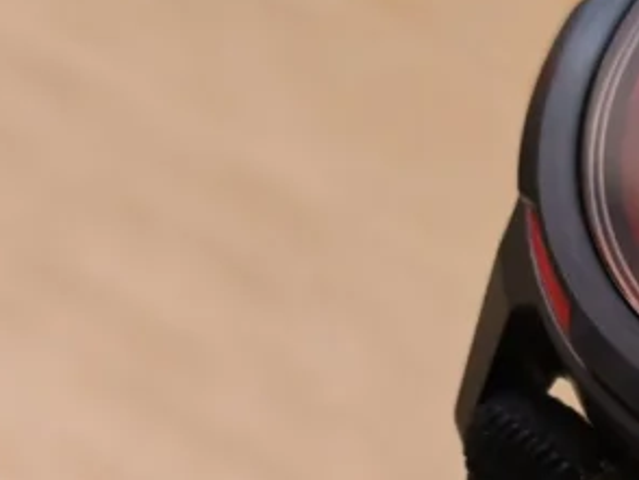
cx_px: 1050
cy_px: 667
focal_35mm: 194
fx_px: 3584
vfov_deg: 7.6
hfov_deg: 9.8
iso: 200
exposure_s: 1/61
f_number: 1.6
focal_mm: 5.4
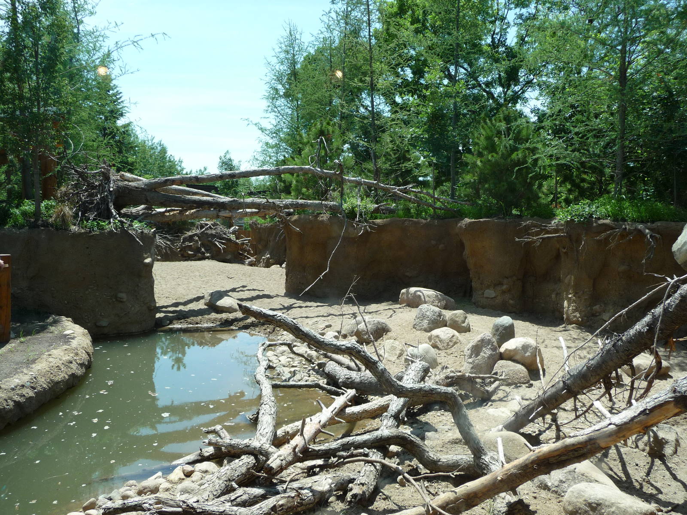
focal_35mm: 30
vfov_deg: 46.8
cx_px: 344
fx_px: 595
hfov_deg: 60.0
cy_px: 258
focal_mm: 5
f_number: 3.4
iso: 100
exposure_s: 1/400
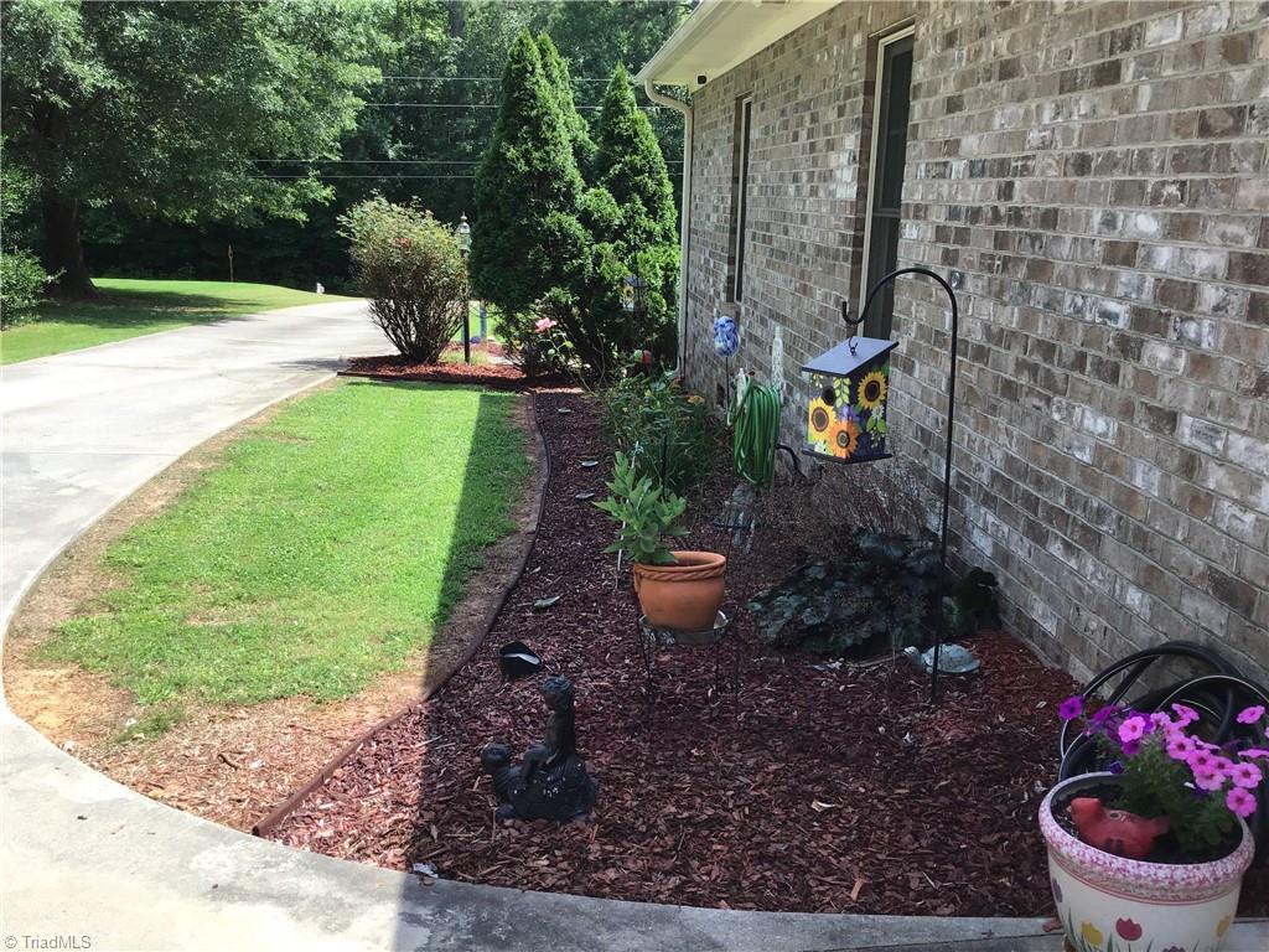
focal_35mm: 31
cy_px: 476
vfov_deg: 45.4
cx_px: 634
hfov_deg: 58.4
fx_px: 1136
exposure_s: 1/356
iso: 25
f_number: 2.4
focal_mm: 3.3
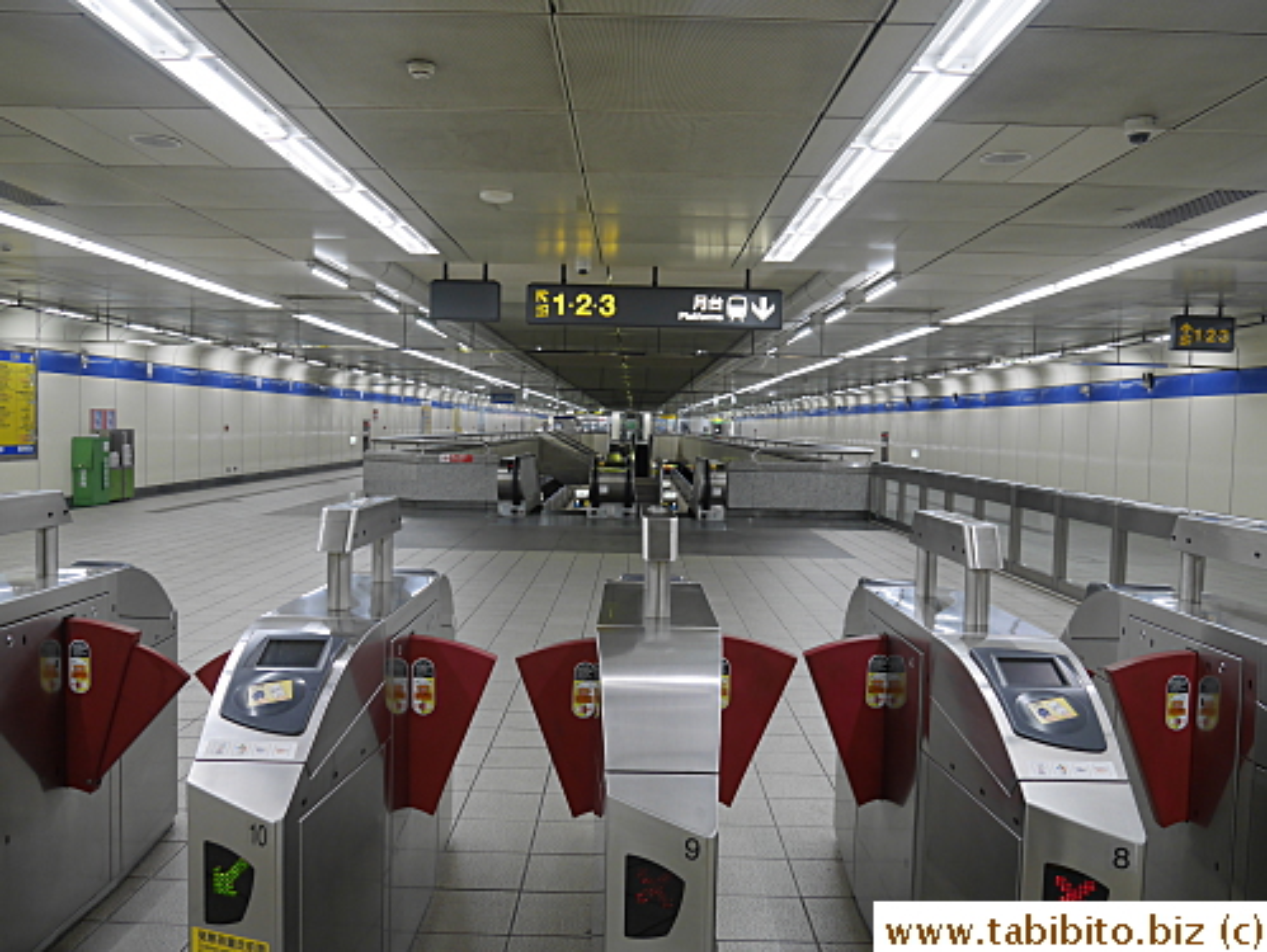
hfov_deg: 63.4
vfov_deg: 49.8
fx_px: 1026
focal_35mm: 28
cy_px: 476
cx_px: 634
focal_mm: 14
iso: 640
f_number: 4
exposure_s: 1/60
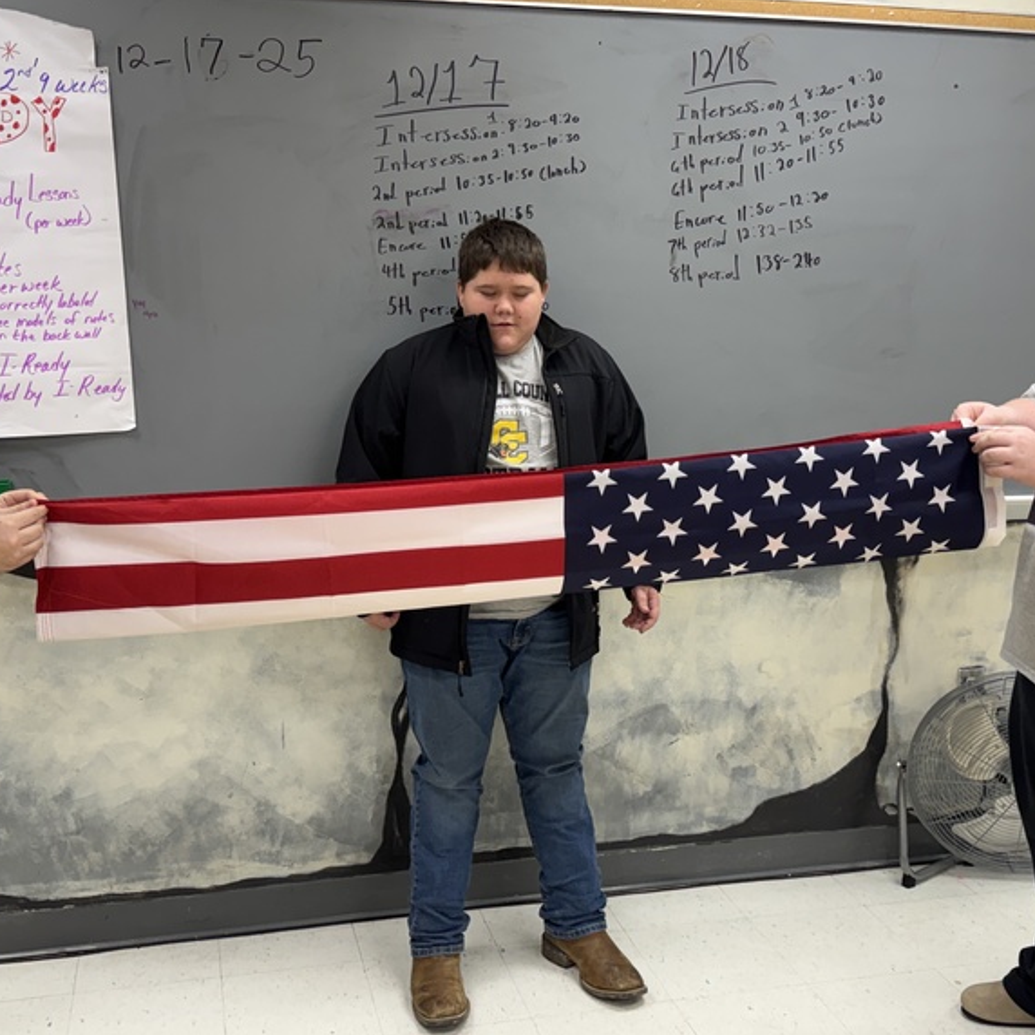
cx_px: 494
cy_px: 458
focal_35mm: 38
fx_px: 1285
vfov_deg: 43.8
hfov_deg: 43.8
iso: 200
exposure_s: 1/120
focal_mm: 6.76
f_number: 1.78
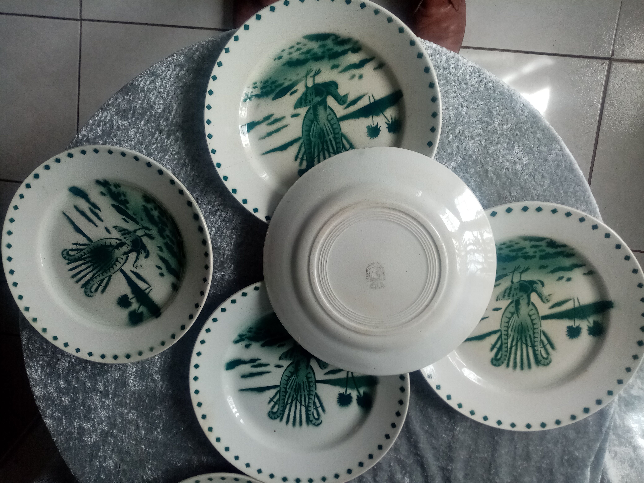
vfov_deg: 53.1
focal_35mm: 26
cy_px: 242
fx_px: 484
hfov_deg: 67.3
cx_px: 322
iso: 102
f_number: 1.8
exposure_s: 1/107
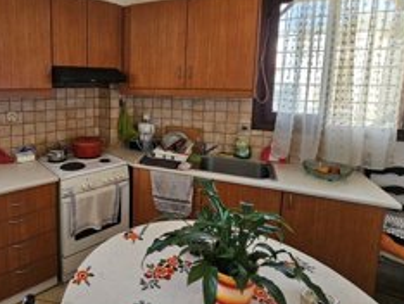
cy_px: 114
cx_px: 126
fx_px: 234
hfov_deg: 78.3
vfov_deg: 65.1
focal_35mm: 20
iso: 320
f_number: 2.2
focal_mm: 2.2
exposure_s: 1/50
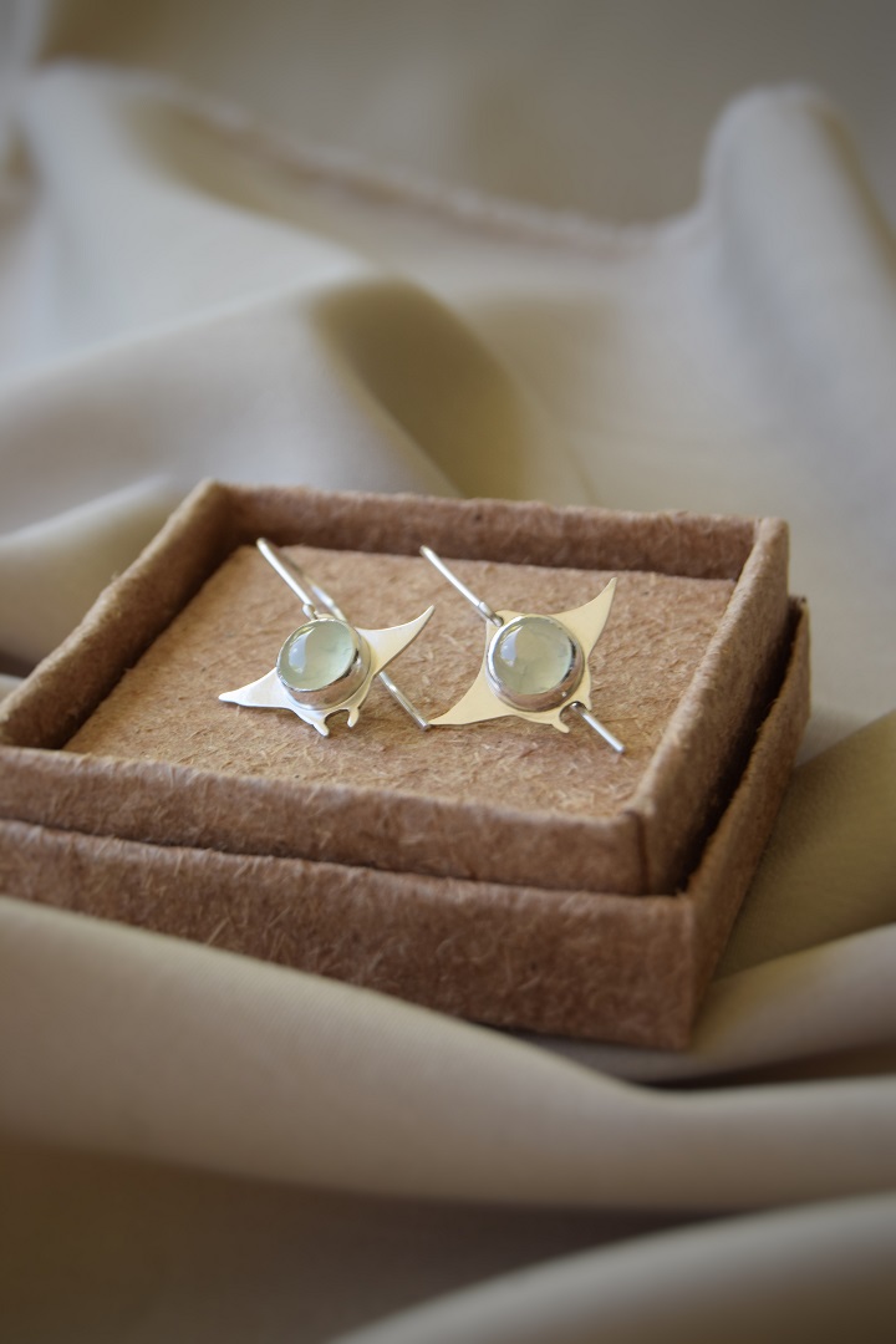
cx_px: 448
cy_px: 672
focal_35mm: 82
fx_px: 3080
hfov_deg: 16.6
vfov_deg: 24.6
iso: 400
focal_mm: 55
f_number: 7.1
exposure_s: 1/125
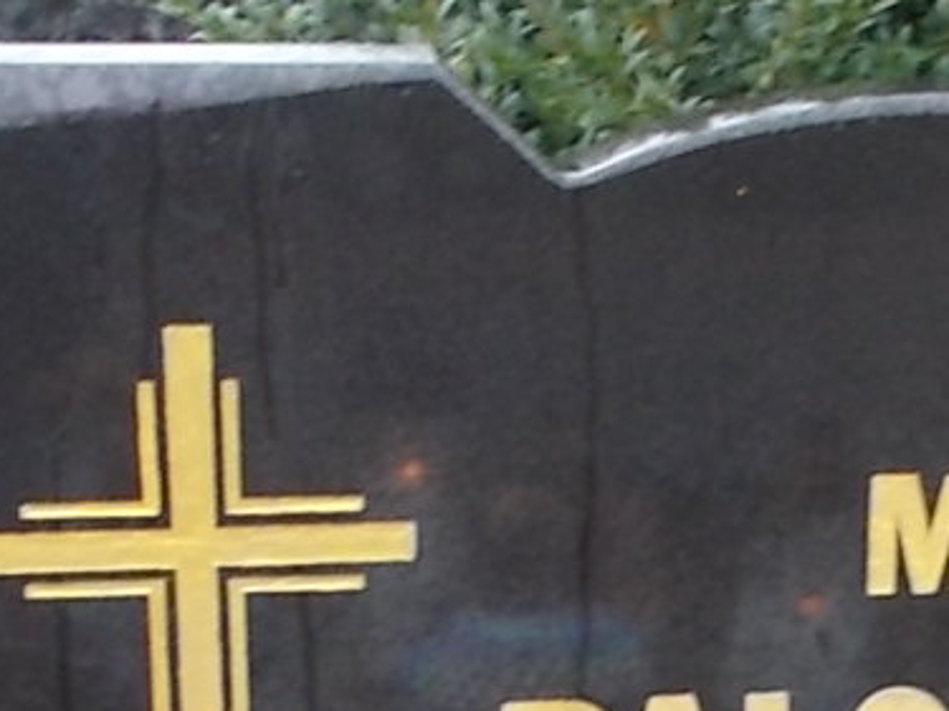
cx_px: 714
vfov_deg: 13.0
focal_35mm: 111
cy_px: 865
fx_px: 3042
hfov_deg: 17.6
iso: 140
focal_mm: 4.6
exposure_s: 1/25
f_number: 3.2
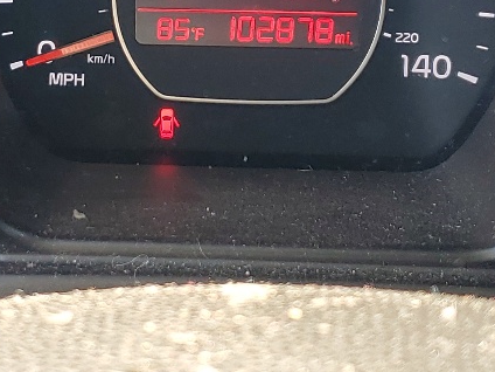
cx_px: 151
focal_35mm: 98
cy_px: 14
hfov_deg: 19.9
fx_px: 1401
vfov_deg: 14.9
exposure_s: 1/120
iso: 51
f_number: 1.5
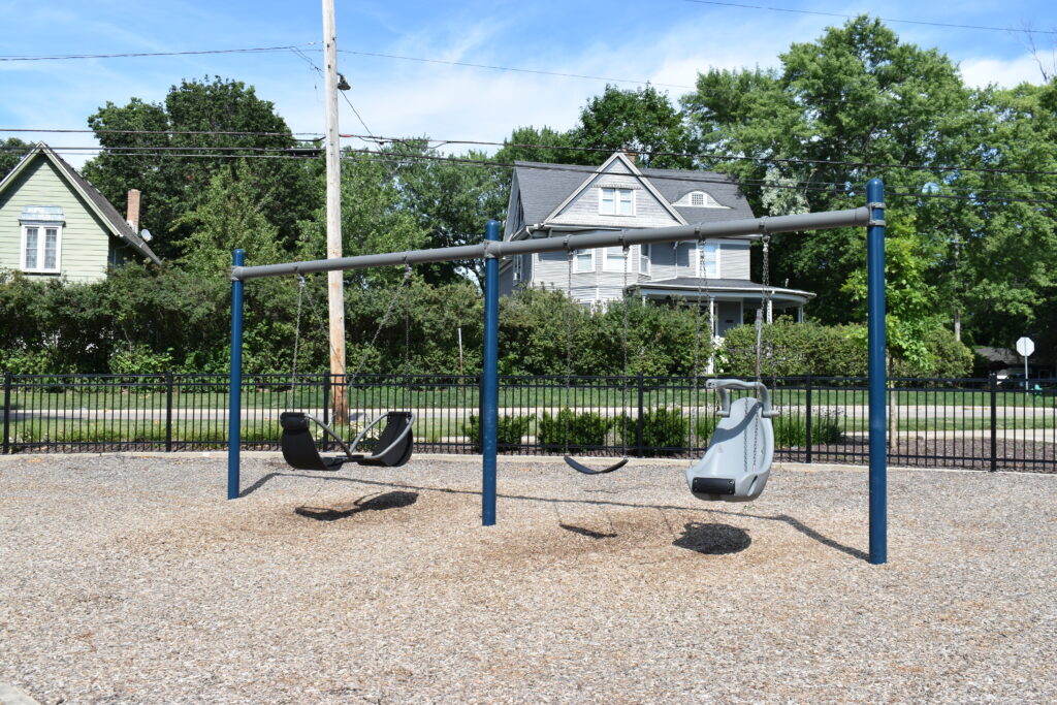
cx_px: 528
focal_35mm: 36
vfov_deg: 36.9
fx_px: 1057
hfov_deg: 53.1
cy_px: 352
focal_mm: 24
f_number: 9
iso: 200
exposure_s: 1/320
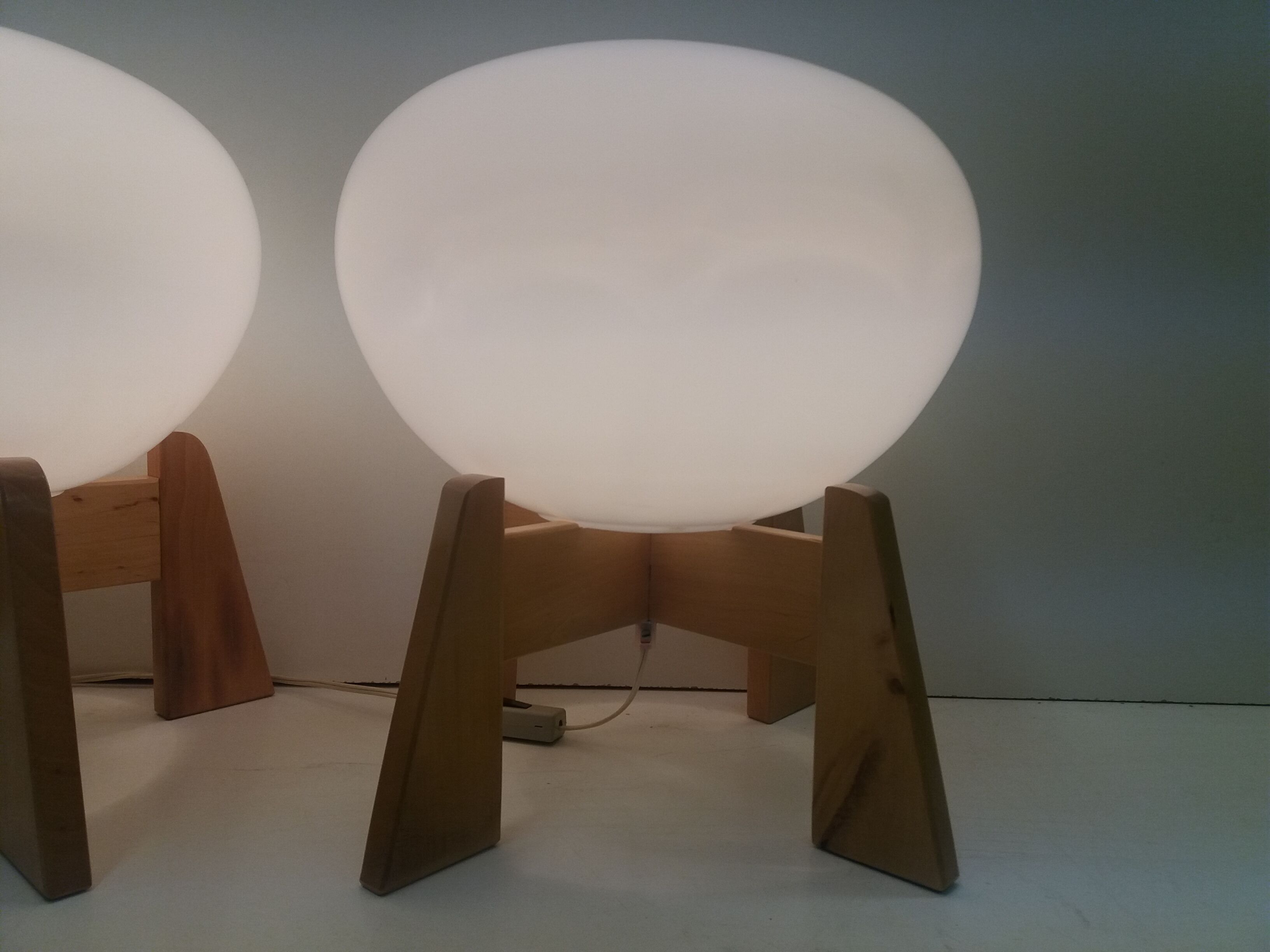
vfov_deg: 49.7
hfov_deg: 63.4
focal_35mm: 28
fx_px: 1027
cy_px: 476
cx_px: 635
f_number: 1.9
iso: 64
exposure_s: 1/121
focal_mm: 3.7
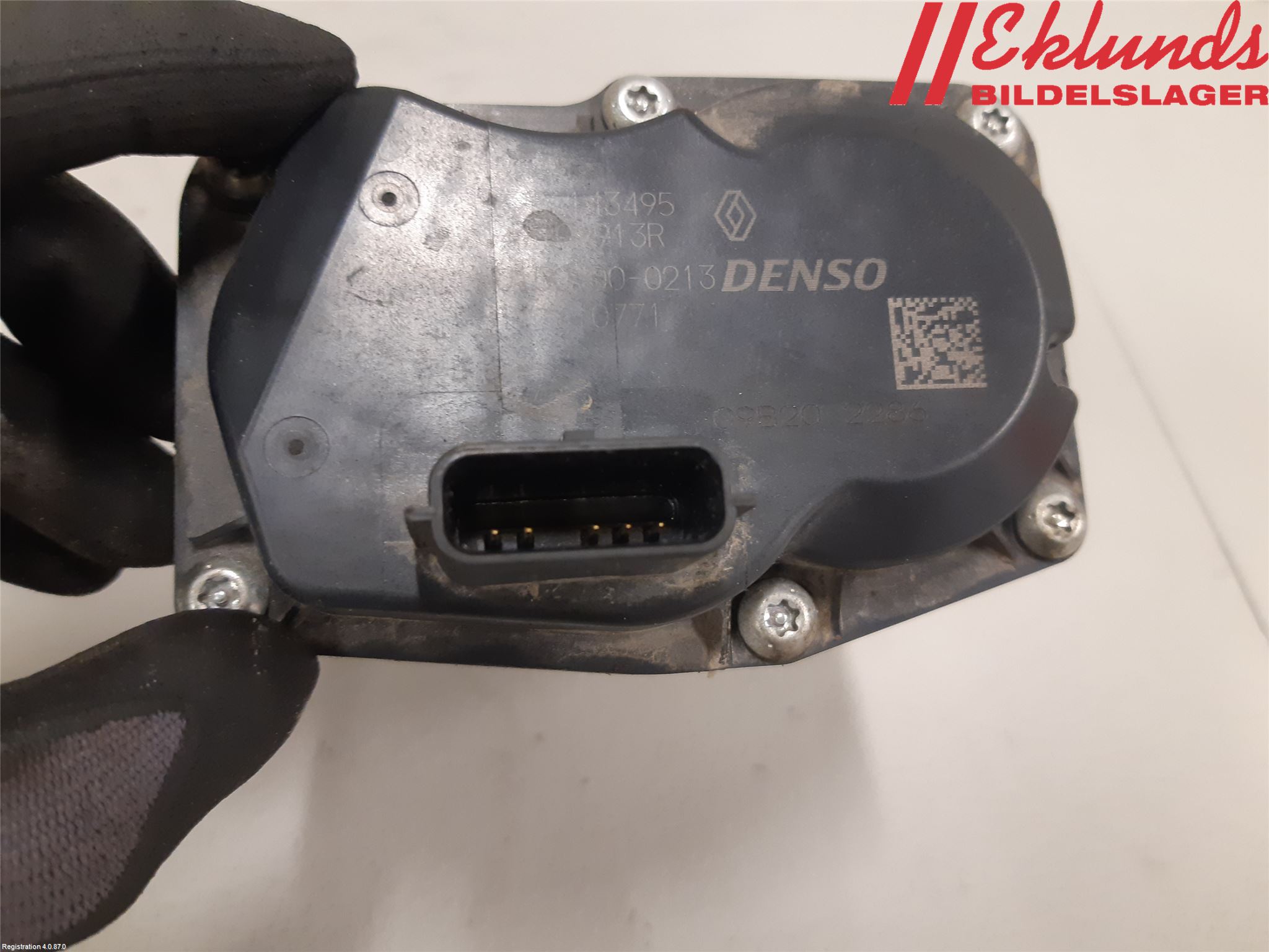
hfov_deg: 67.3
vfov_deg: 53.1
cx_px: 634
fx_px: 953
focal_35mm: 26
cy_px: 476
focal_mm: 3.93
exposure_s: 1/50
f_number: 1.7
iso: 200
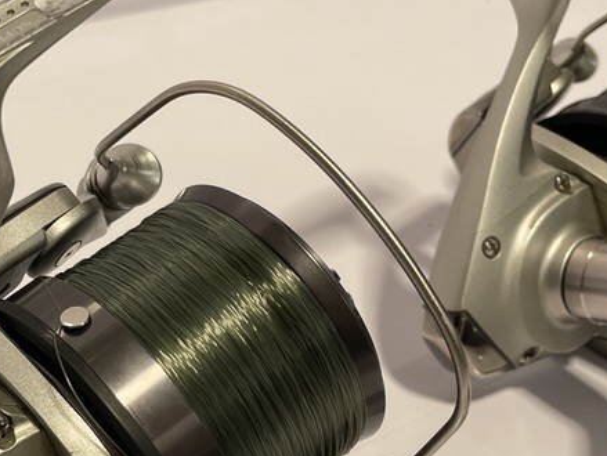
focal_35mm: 71
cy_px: 332
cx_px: 84
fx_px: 1246
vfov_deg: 20.6
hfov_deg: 26.6
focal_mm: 4.2
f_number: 1.6
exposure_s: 1/273
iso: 32
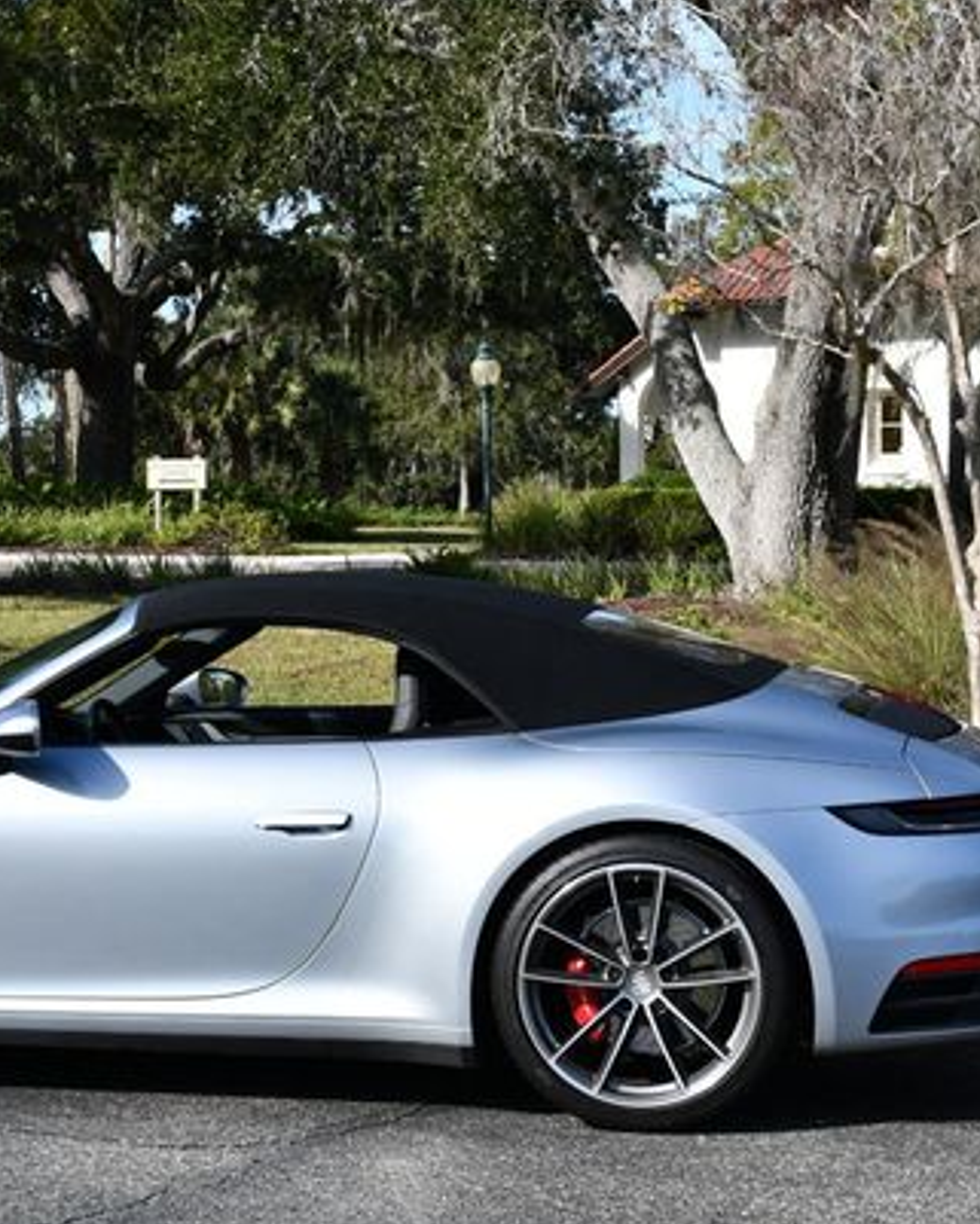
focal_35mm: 87
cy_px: 598
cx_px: 308
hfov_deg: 17.6
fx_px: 3153
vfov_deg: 22.0
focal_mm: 29
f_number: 8
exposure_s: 1/250
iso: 110
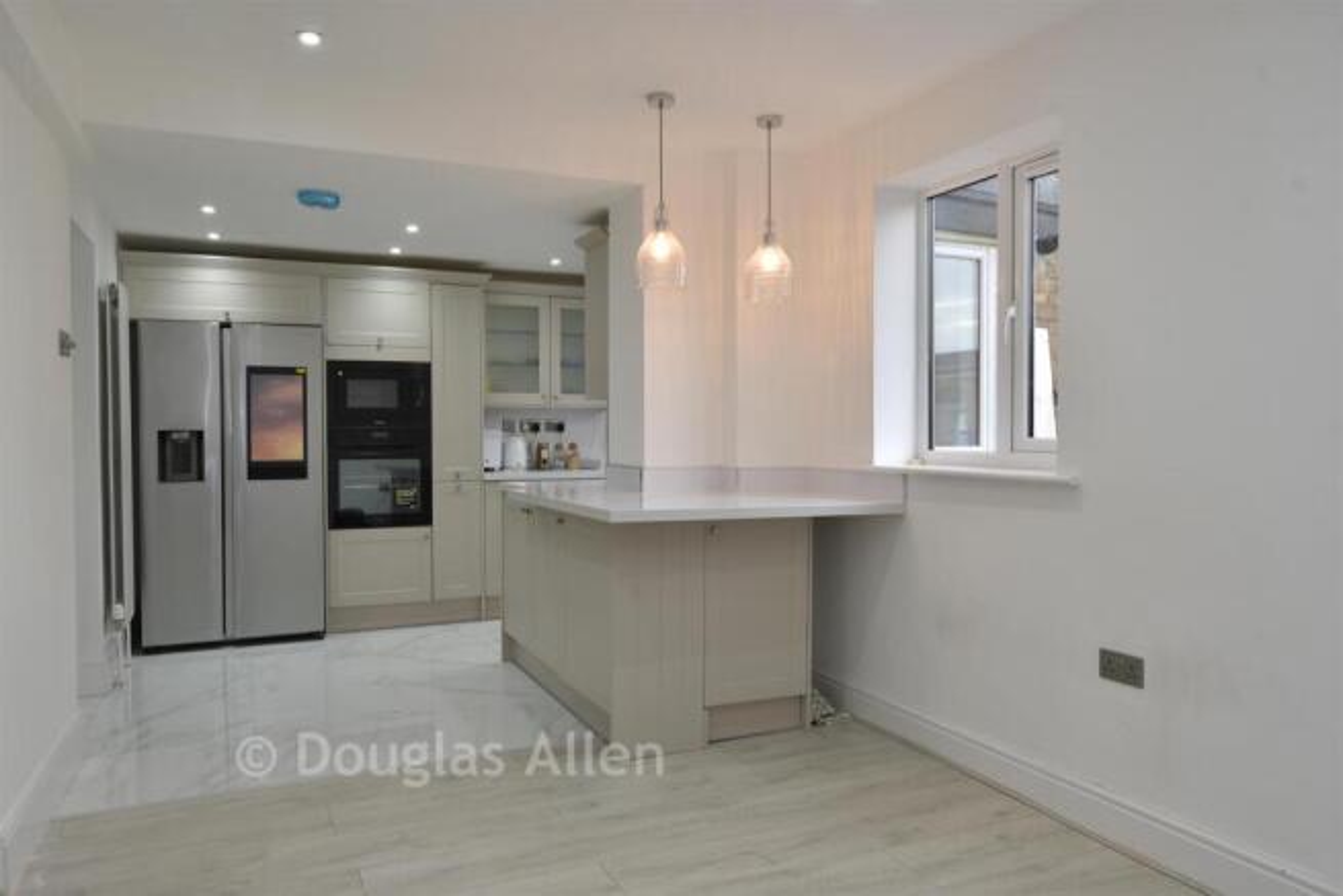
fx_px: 933
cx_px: 672
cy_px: 448
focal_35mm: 25
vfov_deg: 51.3
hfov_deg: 71.5
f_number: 8
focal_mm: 17
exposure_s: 1/10
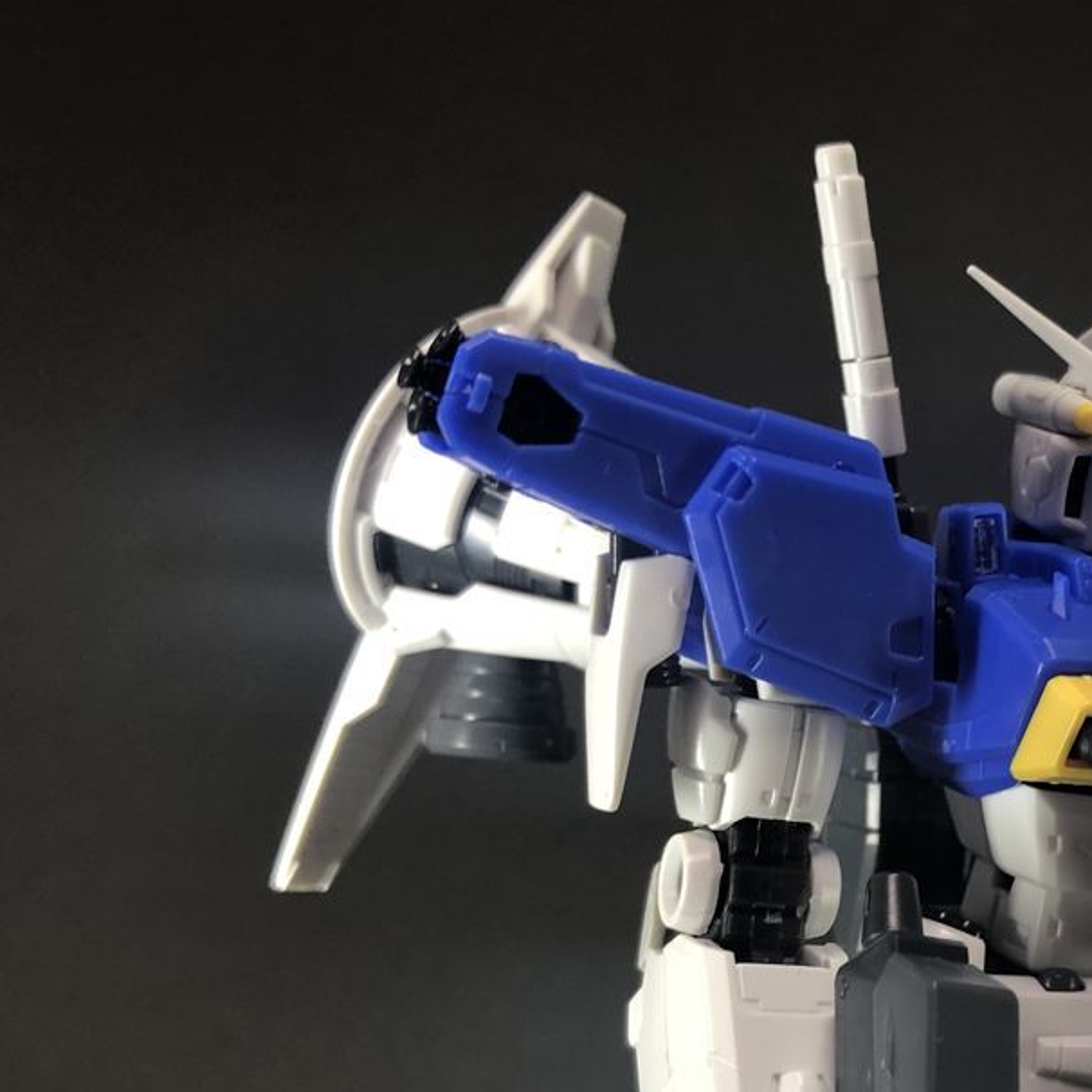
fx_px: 1749
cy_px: 778
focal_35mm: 49
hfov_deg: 32.8
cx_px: 1002
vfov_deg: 34.2
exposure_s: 1/17
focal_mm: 3.99
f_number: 1.8
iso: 40
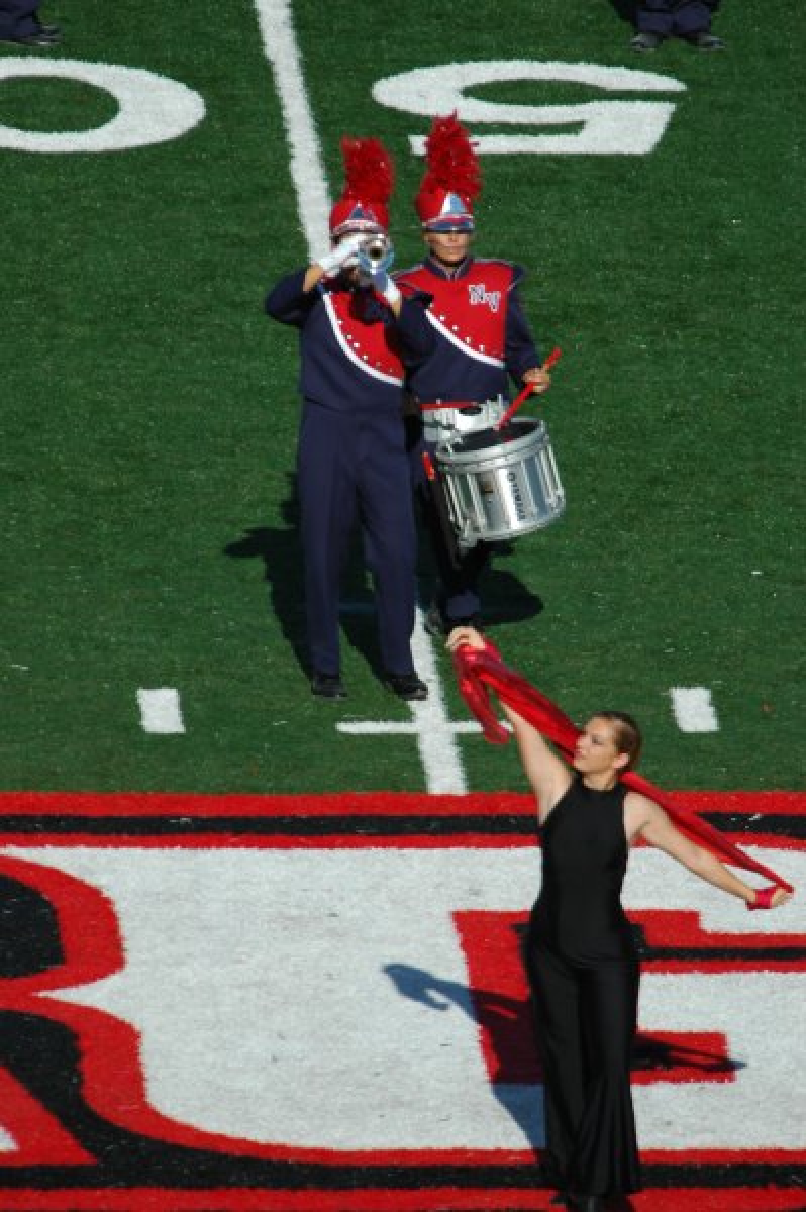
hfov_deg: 2.3
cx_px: 403
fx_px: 20183
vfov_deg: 3.4
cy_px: 606
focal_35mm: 600
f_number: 5.6
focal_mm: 400
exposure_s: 1/1250
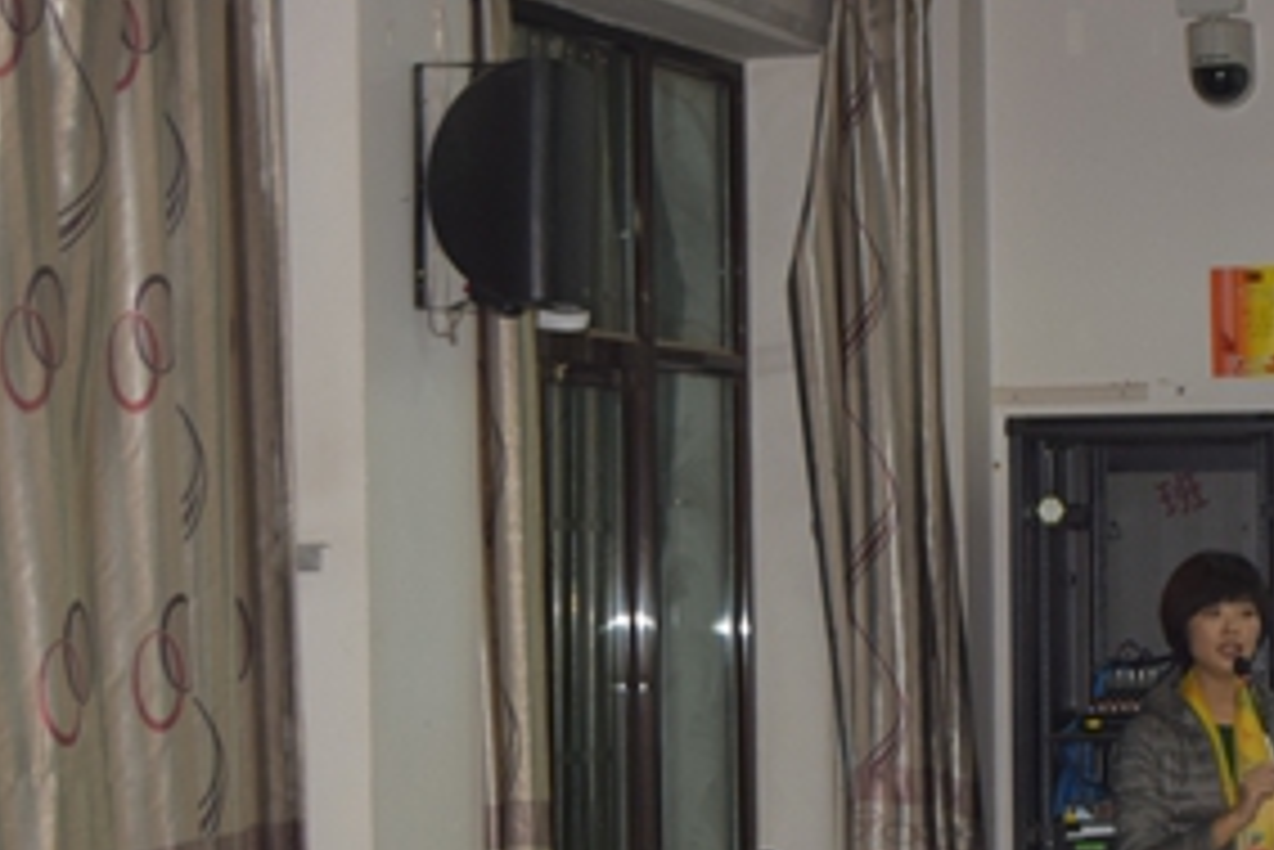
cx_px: 1238
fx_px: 6198
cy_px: 625
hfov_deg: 11.6
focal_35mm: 175
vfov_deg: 7.8
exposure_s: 1/60
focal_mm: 55
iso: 800
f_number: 5.6
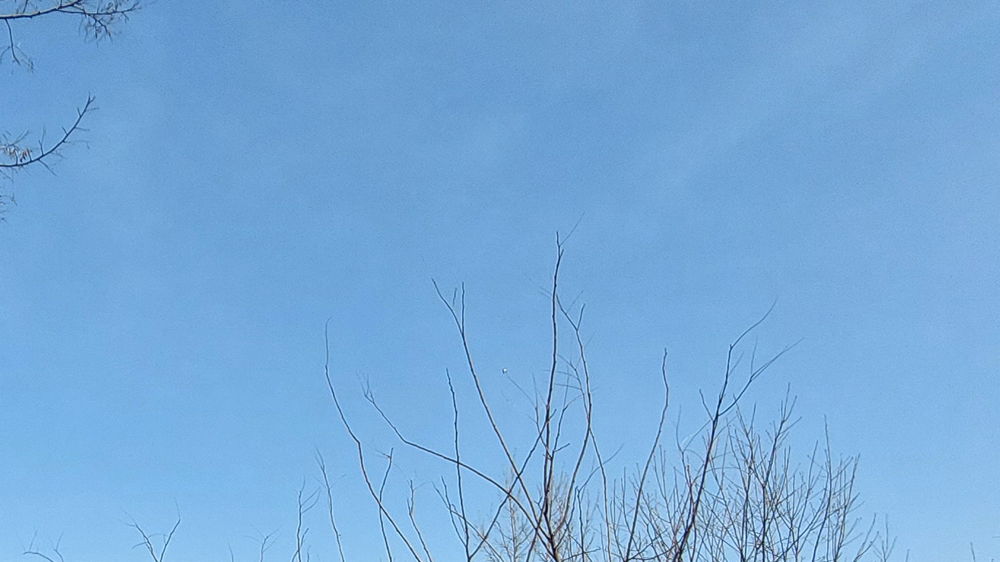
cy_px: 553
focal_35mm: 41
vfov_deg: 27.4
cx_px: 227
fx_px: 1087
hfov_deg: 47.2
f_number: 2.2
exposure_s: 1/1852
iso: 50
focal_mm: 1.74
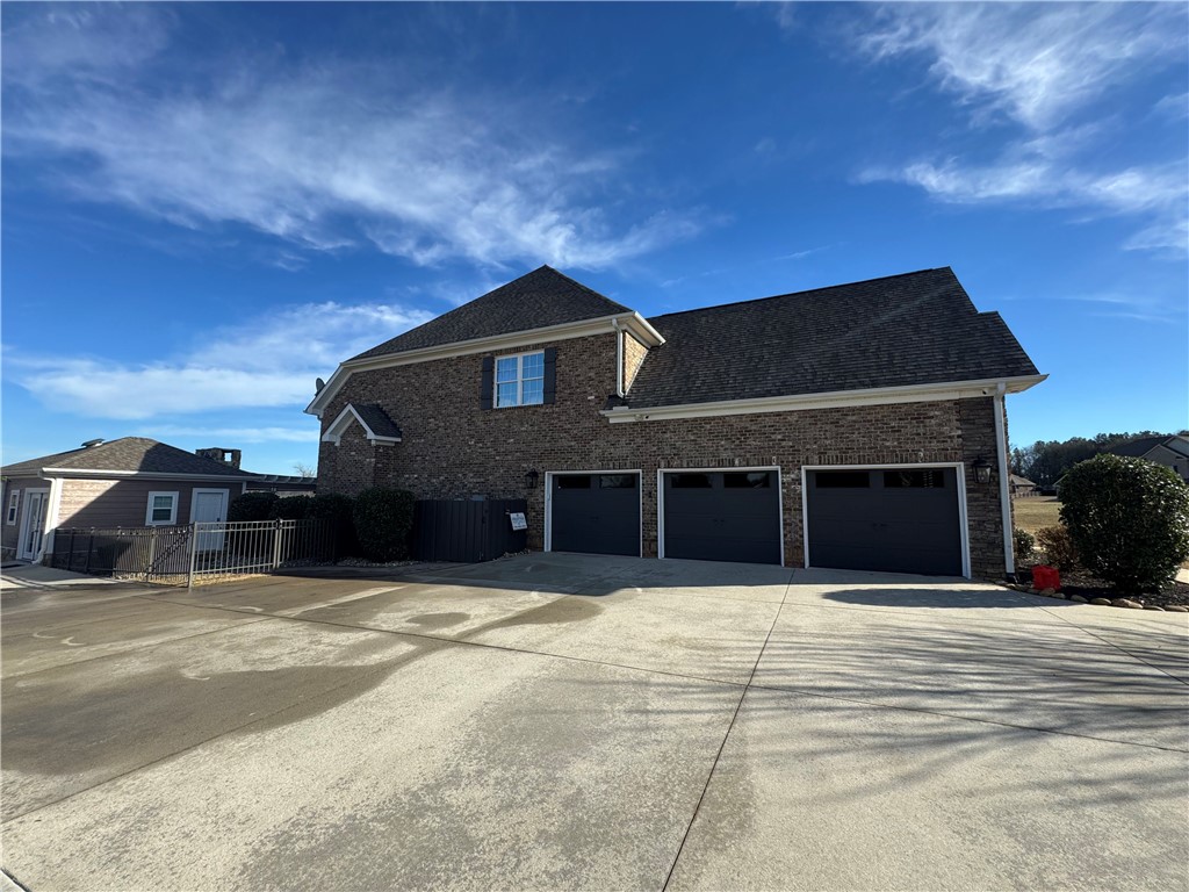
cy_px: 446
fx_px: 481
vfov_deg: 85.7
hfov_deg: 102.1
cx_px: 594
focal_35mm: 14
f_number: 2.2
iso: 40
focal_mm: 2.22
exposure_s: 1/821
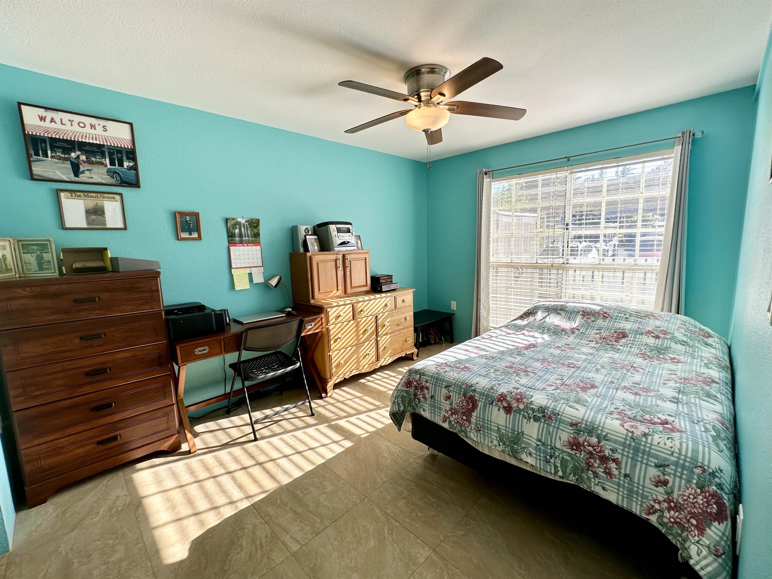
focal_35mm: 14
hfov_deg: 102.1
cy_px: 290
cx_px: 386
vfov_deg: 85.7
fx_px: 312
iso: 40
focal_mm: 2.22
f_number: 2.2
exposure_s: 1/277
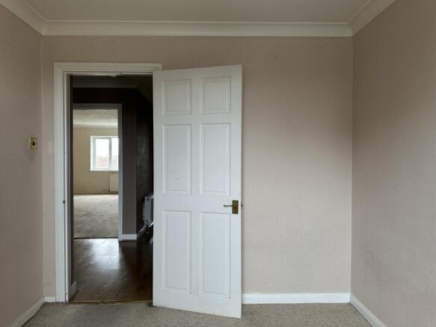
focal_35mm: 24
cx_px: 218
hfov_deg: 71.6
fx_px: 302
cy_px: 164
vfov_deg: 56.8
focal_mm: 6.86
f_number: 1.78
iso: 80
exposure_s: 1/121
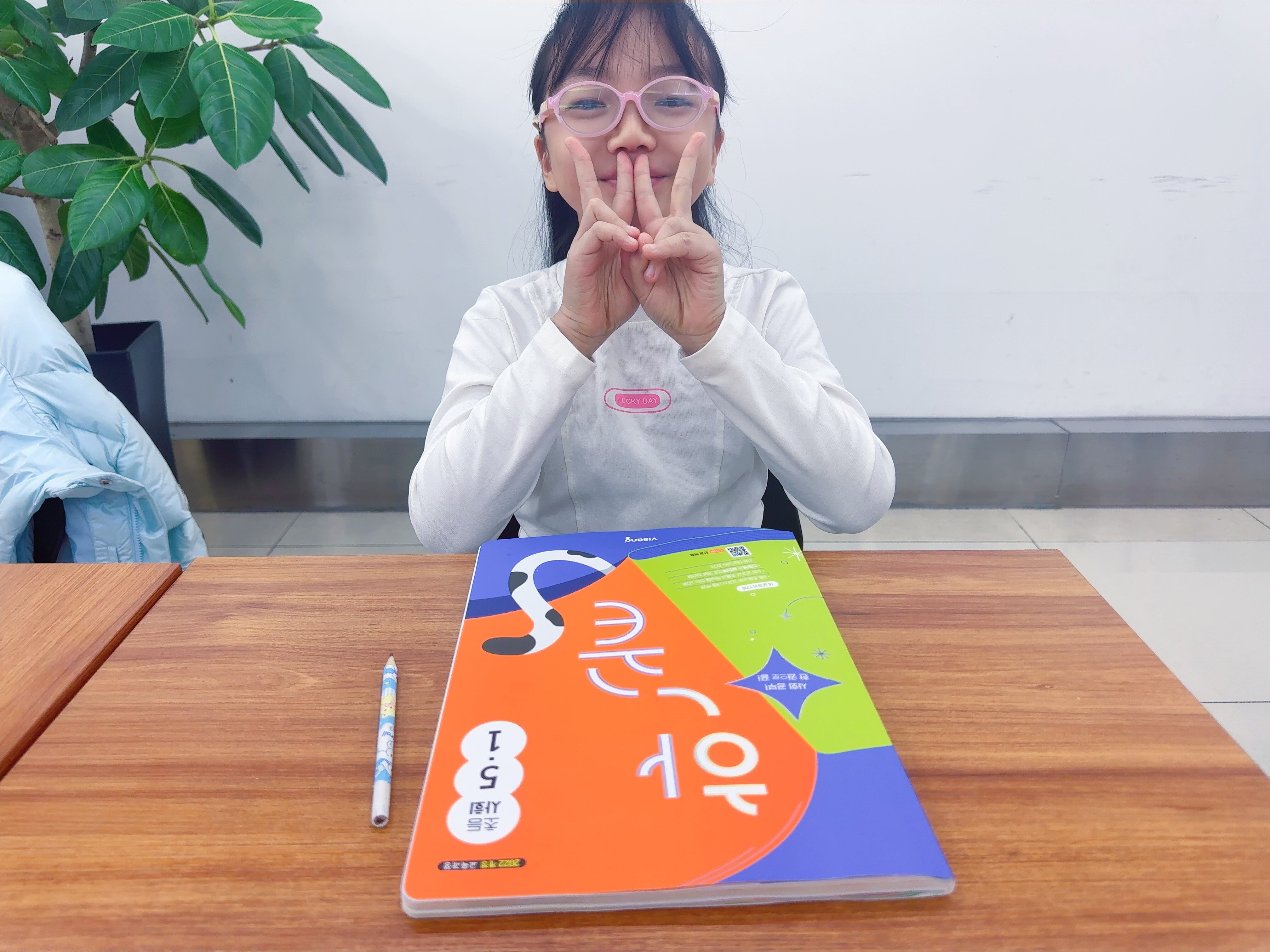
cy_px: 476
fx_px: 881
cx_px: 635
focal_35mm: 24
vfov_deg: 56.8
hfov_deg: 71.6
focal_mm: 6.86
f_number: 1.78
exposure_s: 1/120
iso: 125
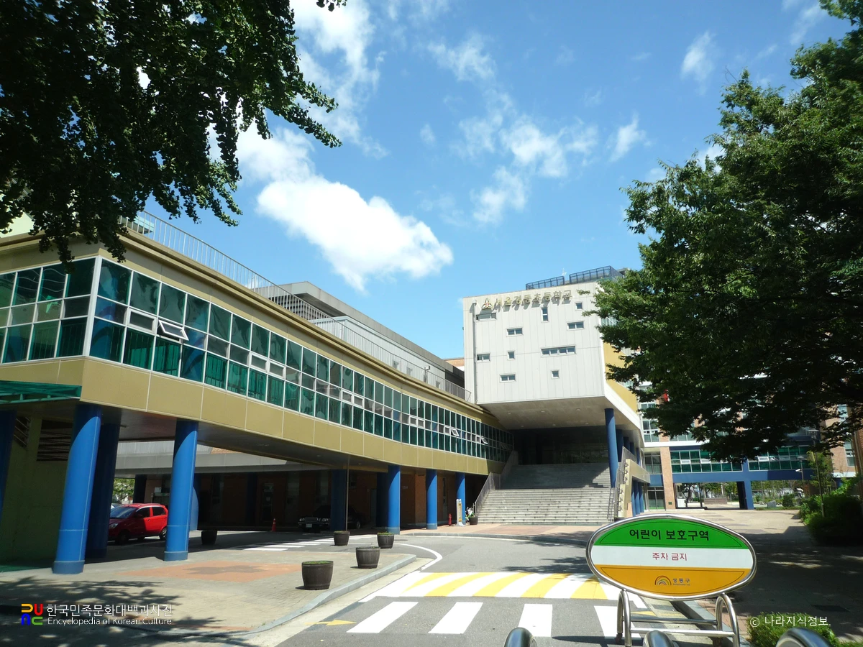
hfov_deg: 69.4
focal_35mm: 25
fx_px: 623
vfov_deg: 54.9
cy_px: 324
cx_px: 432
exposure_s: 1/800
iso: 100
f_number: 4
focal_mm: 4.4
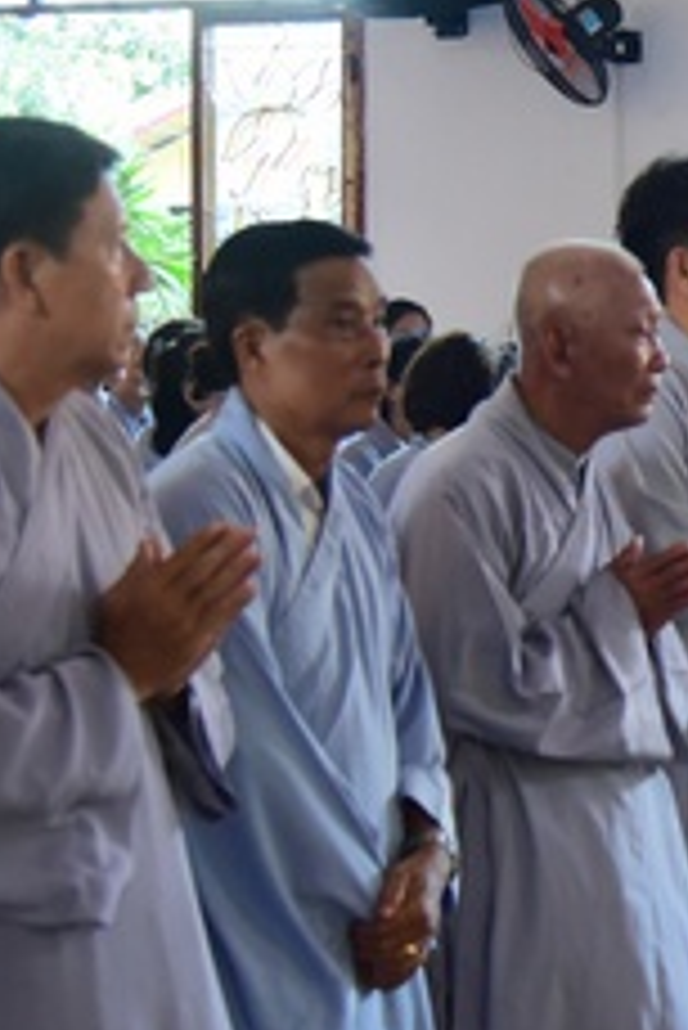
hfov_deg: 11.8
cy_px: 405
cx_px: 1228
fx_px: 3091
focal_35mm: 108
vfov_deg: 18.9
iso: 1600
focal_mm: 38
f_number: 4
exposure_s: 1/60
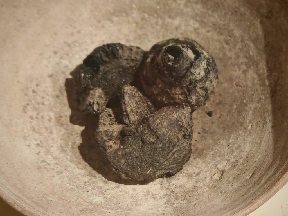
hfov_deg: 16.4
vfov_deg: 12.3
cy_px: 108
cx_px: 144
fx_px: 998
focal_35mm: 120
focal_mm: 6.67
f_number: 1.9
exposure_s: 1/100
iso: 320
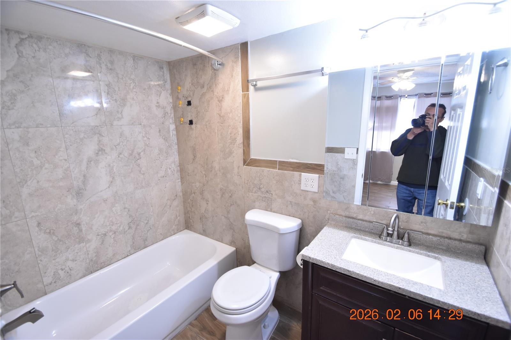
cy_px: 170
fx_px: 213
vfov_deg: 77.3
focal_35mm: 15
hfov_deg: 100.4
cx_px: 256
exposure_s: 1/45
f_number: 3.5
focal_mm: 10
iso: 800
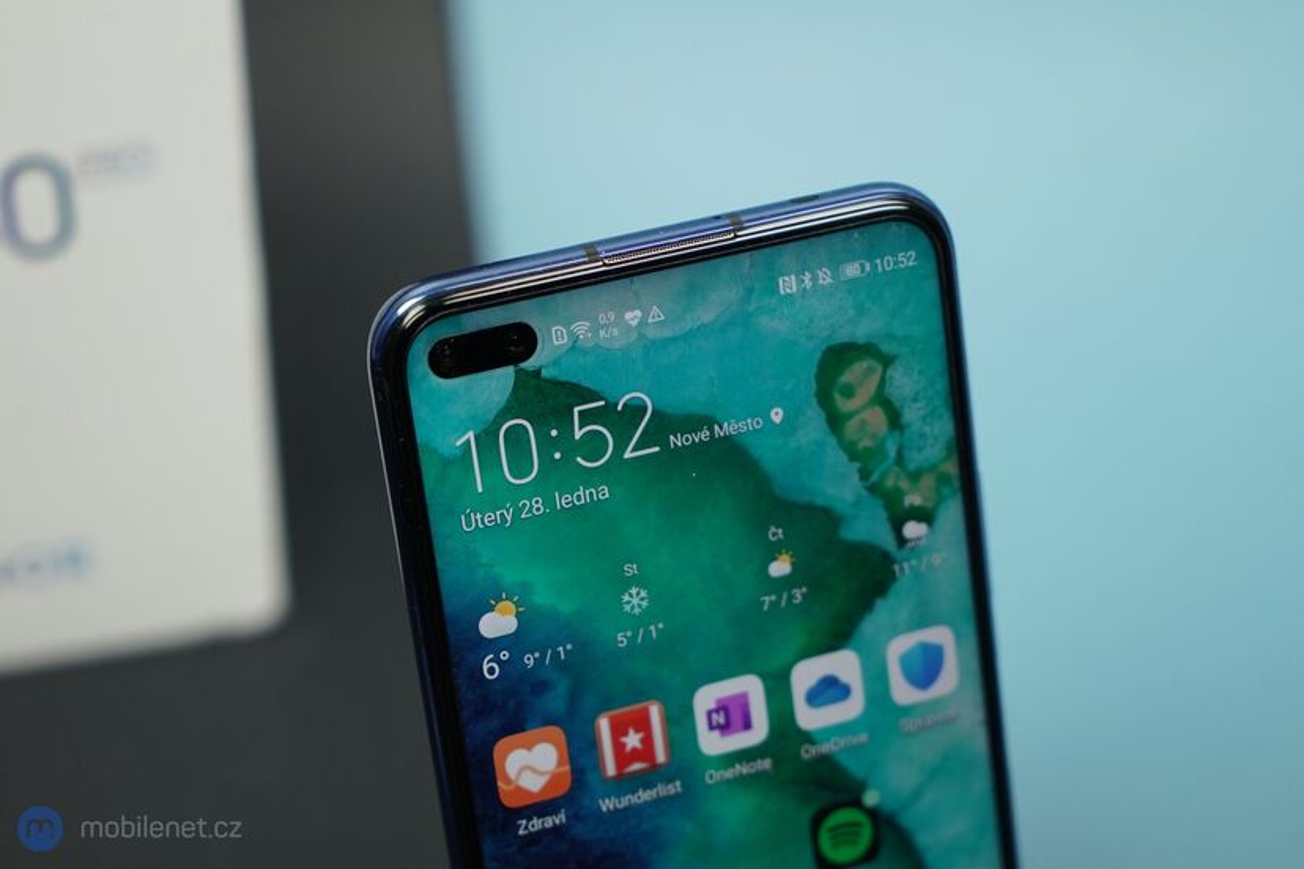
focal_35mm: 62
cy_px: 434
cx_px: 652
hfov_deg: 32.4
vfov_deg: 21.9
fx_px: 2246
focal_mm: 62
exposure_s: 1/160
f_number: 4
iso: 500
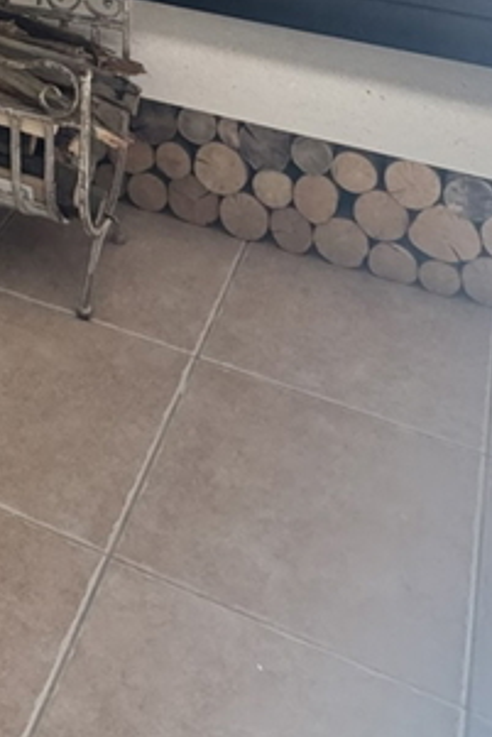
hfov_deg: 21.8
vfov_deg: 26.7
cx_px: -83
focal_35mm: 58
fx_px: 1188
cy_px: -313
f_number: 2.2
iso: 250
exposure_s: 1/100
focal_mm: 2.22
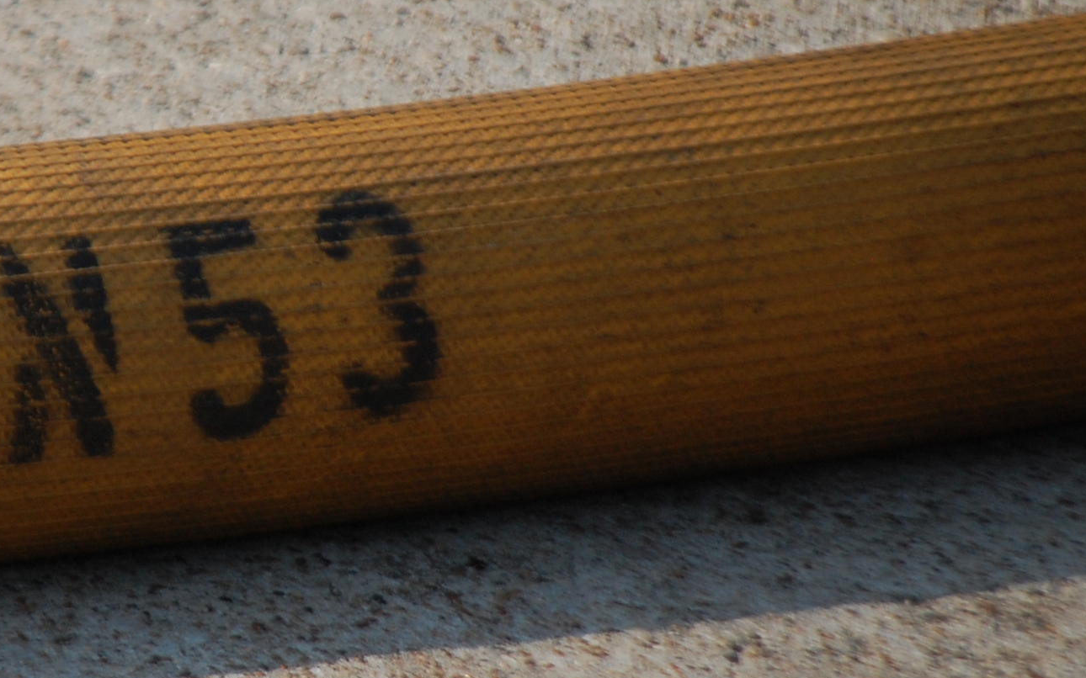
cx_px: 141
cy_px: 273
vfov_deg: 2.2
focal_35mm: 592
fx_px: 17520
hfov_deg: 3.5
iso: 400
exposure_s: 1/1250
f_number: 5.6
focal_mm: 200
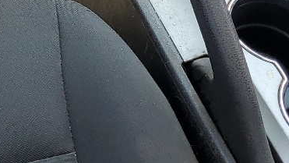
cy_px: -215
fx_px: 935
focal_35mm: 122
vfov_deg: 9.1
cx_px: 3
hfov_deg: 17.2
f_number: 1.5
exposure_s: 1/233
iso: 50
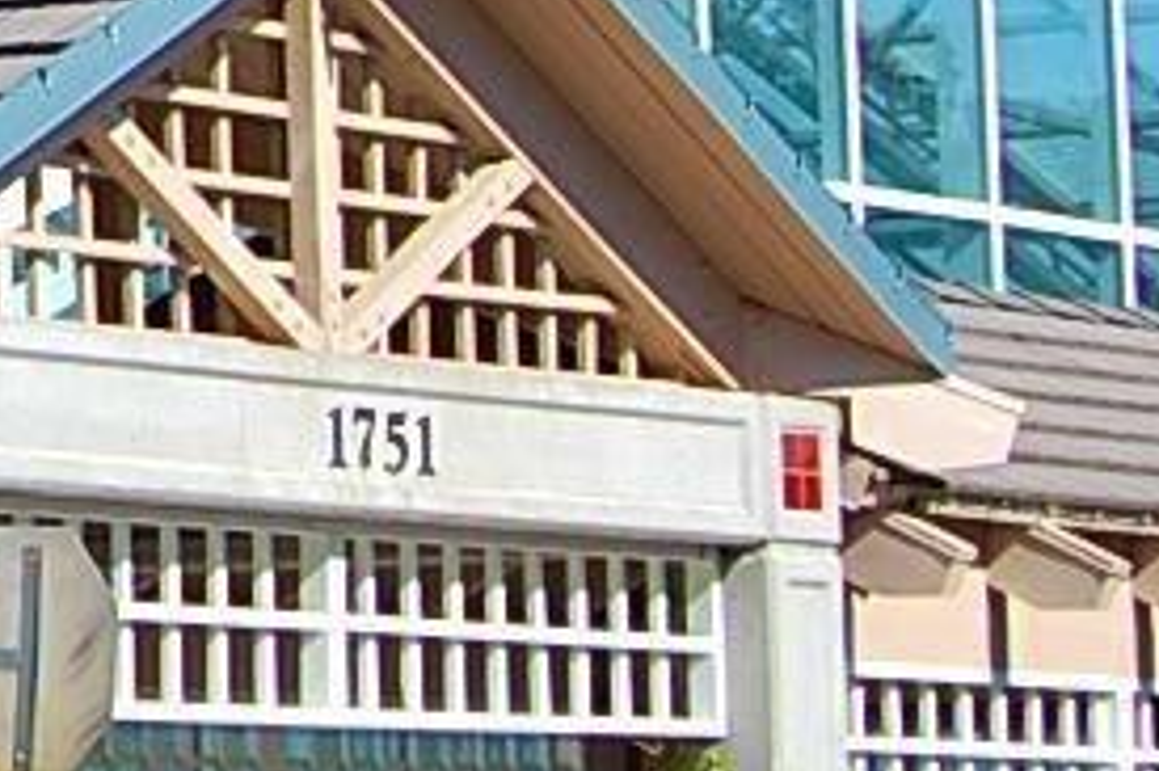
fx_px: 6853
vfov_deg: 6.4
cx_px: -1117
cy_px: -350
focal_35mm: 213
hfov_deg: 9.1
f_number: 8
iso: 200
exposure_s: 1/250
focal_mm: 26
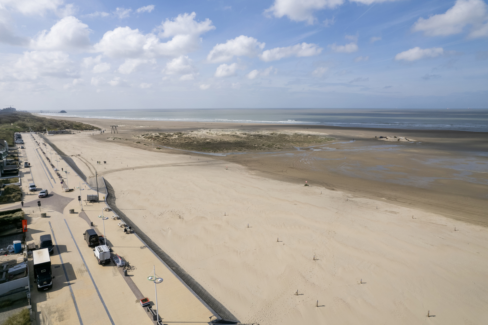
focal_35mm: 22
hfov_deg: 78.6
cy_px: 162
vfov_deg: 57.2
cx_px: 244
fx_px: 298
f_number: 2.8
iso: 100
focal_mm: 8.38
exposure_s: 1/3000
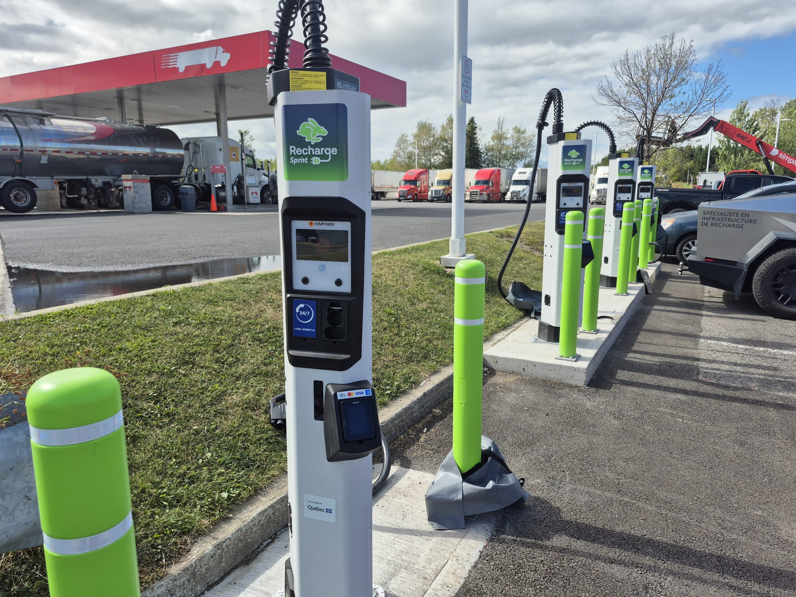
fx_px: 529
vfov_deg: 58.9
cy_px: 298
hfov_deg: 73.9
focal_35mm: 23
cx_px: 398
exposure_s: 1/1752
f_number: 1.8
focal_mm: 5.4
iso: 25
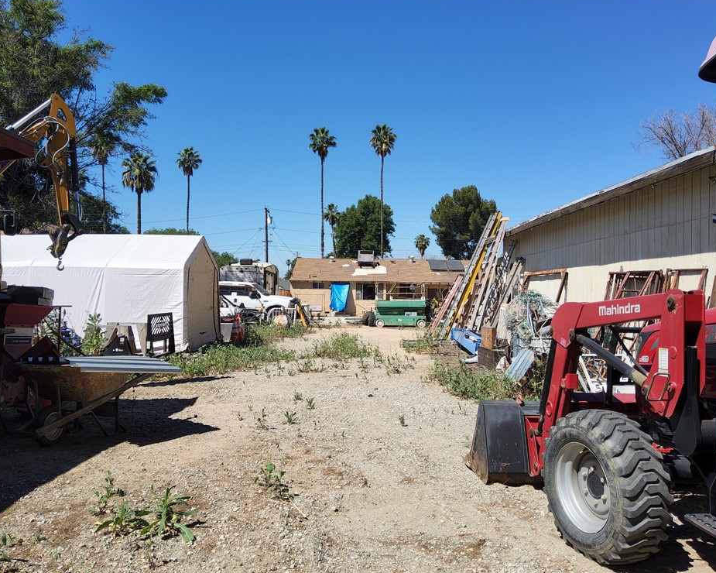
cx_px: 354
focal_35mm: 27
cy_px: 289
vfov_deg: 53.2
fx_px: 572
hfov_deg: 64.1
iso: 32
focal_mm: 3.08
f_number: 2
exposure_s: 1/1686
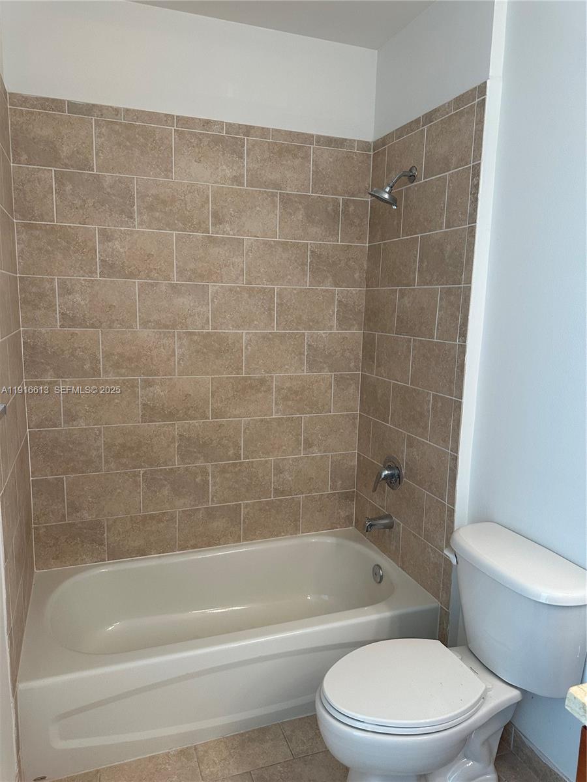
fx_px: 543
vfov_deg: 71.6
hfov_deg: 56.8
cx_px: 294
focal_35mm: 24
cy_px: 391
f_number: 1.78
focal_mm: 6.86
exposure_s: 1/120
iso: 200
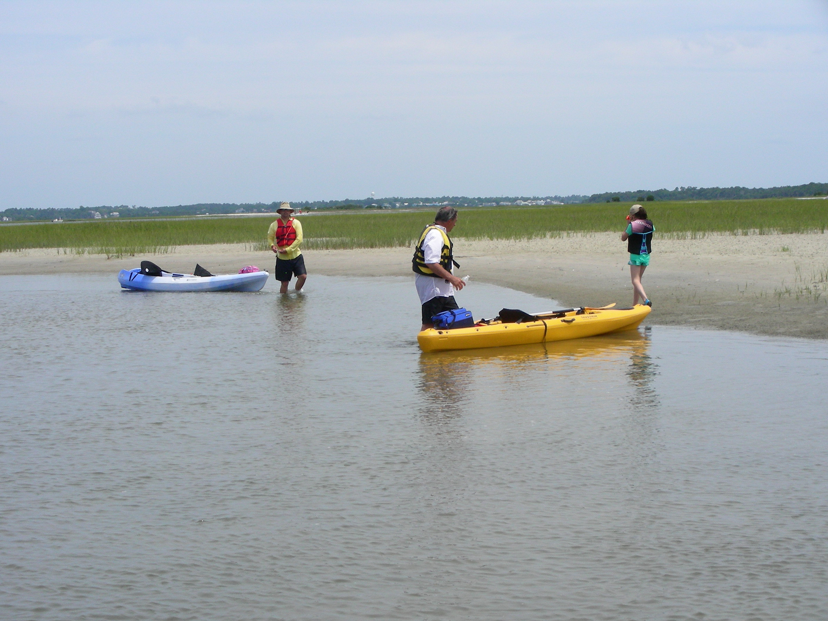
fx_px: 1890
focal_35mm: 79
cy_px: 310
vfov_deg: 18.7
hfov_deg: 24.7
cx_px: 414
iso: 50
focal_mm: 13.2
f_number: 5.6
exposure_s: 1/560
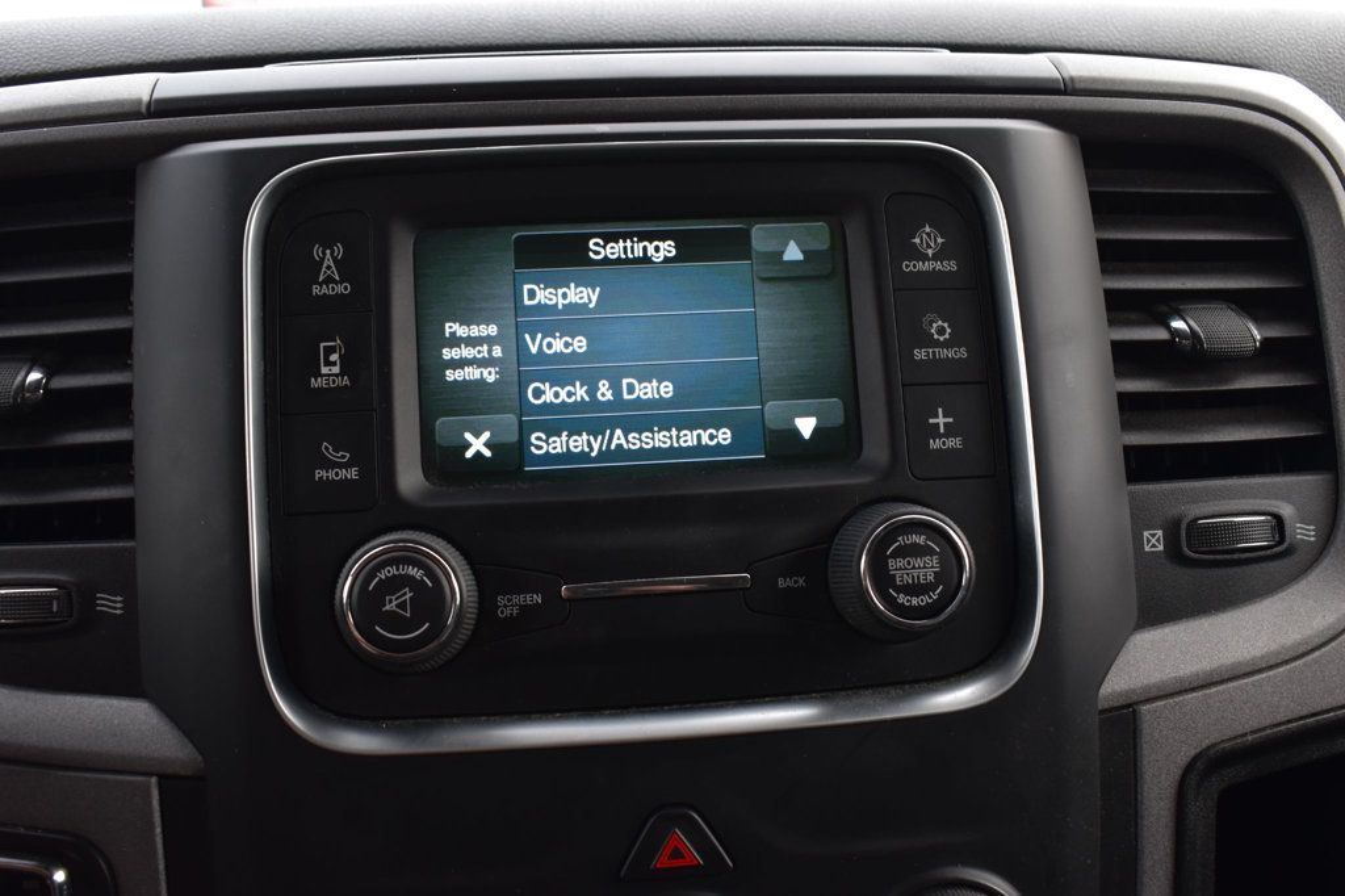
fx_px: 1344
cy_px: 448
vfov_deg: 36.8
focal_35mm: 36
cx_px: 672
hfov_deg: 53.1
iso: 400
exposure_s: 1/20
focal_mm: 24
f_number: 6.3
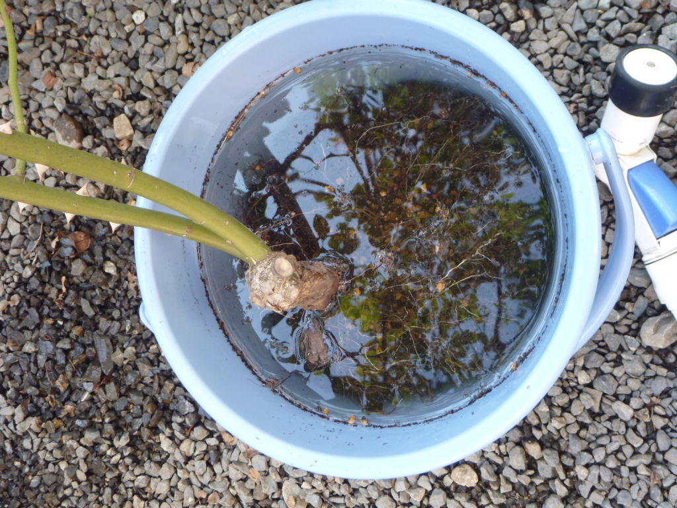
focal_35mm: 38
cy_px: 254
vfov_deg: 37.7
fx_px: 743
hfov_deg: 49.0
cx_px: 338
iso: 200
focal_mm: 6.8
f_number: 4
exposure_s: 1/40
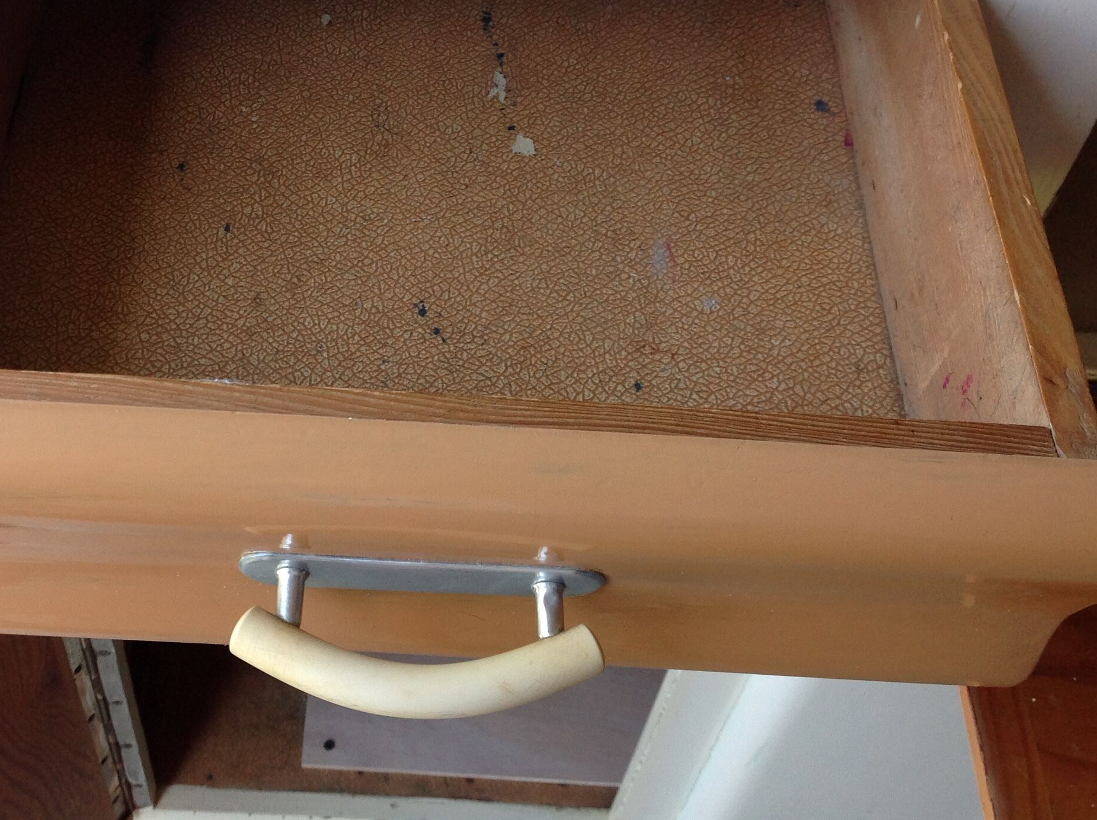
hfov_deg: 38.6
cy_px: 366
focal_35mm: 49
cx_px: 382
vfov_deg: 29.6
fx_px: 1551
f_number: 2.4
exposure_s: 1/120
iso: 80
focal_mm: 4.28
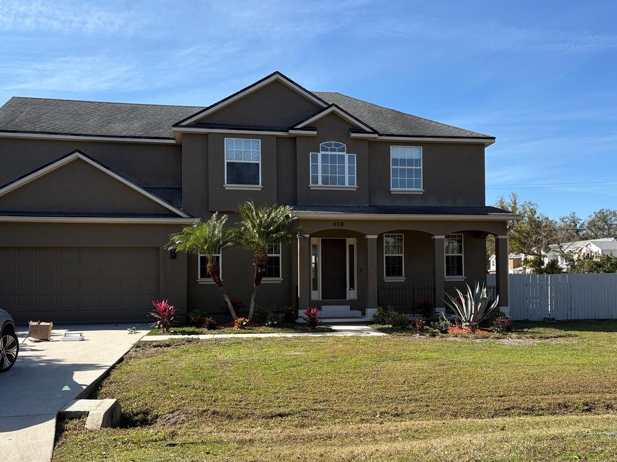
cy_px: 259
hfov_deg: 52.5
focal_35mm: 35
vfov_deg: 40.6
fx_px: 624
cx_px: 346
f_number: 1.6
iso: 50
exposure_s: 1/2639
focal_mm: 5.96
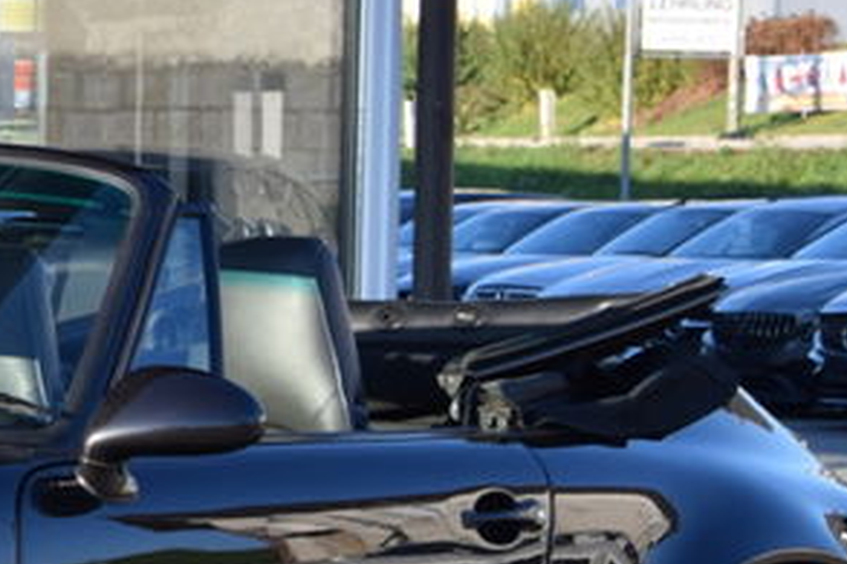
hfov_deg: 10.2
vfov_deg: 6.9
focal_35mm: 199
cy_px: 440
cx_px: -217
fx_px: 4679
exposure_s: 1/250
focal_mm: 38
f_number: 8
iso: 250
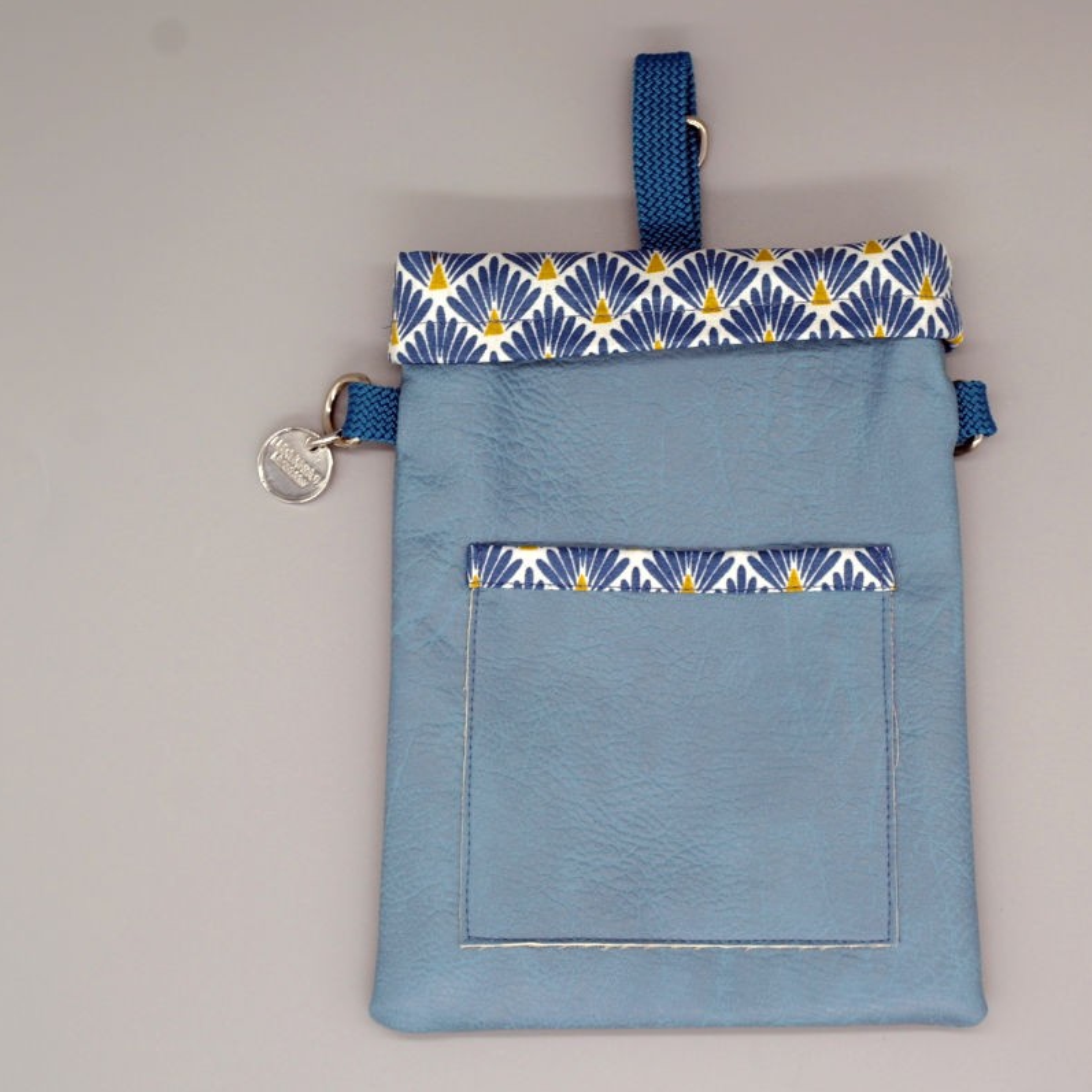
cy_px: 547
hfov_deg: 26.8
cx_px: 682
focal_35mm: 64
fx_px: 2284
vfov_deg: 26.9
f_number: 6.7
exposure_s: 1/50
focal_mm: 33
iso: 100
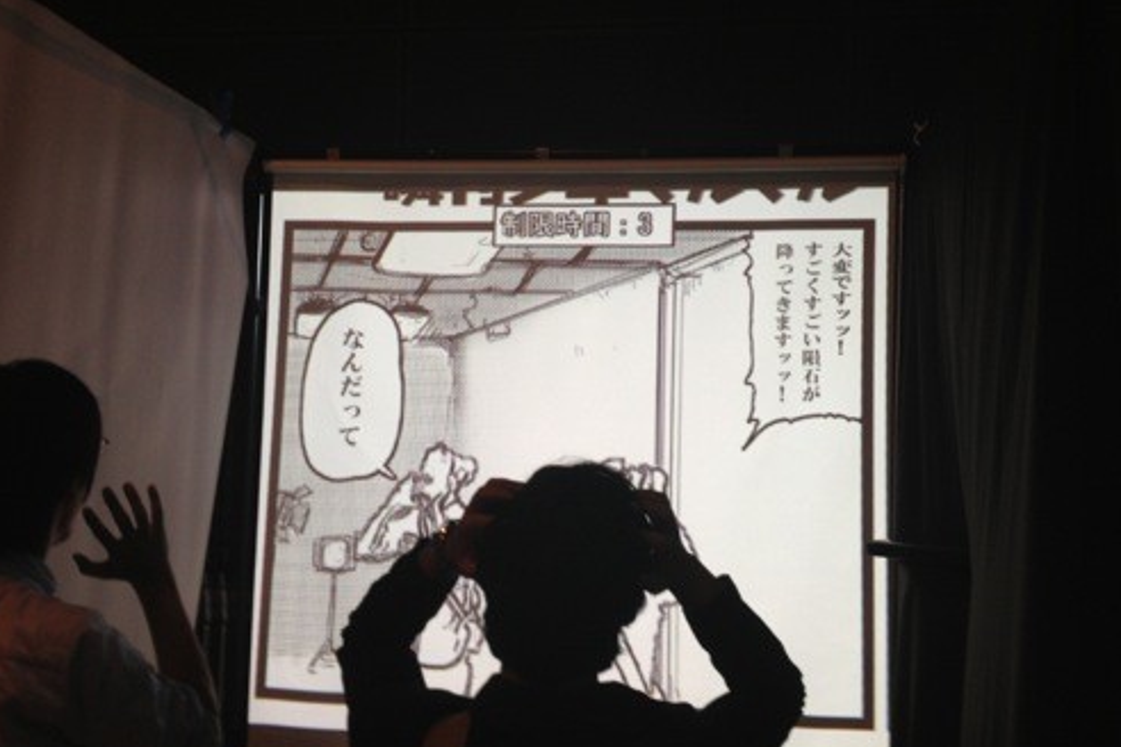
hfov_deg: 51.9
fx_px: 1152
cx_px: 563
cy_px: 370
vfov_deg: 35.9
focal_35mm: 37
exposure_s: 1/20
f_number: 2.4
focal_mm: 4.28
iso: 50
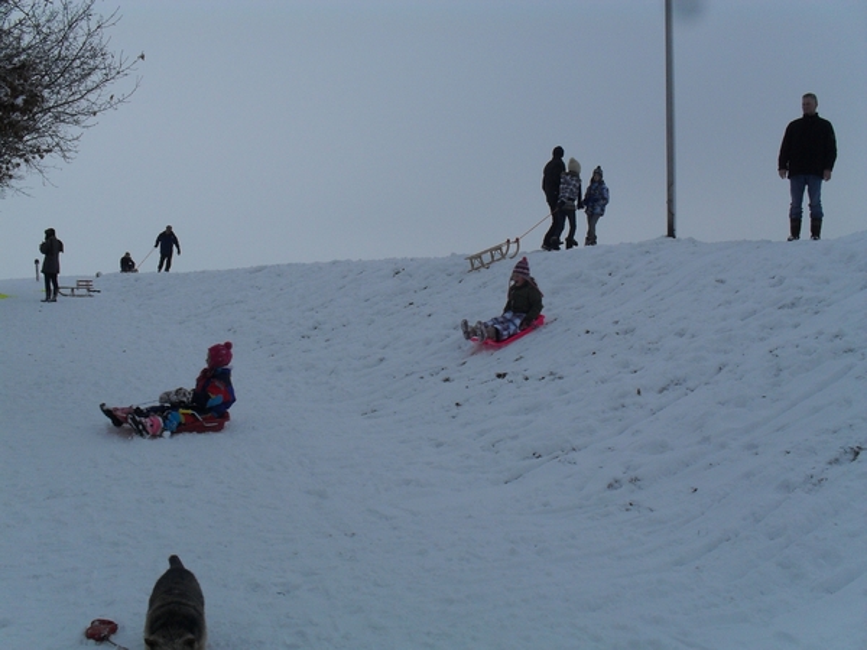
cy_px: 325
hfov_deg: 52.6
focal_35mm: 35
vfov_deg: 40.7
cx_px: 434
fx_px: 877
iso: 100
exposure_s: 1/180
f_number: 8.4
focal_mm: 6.3
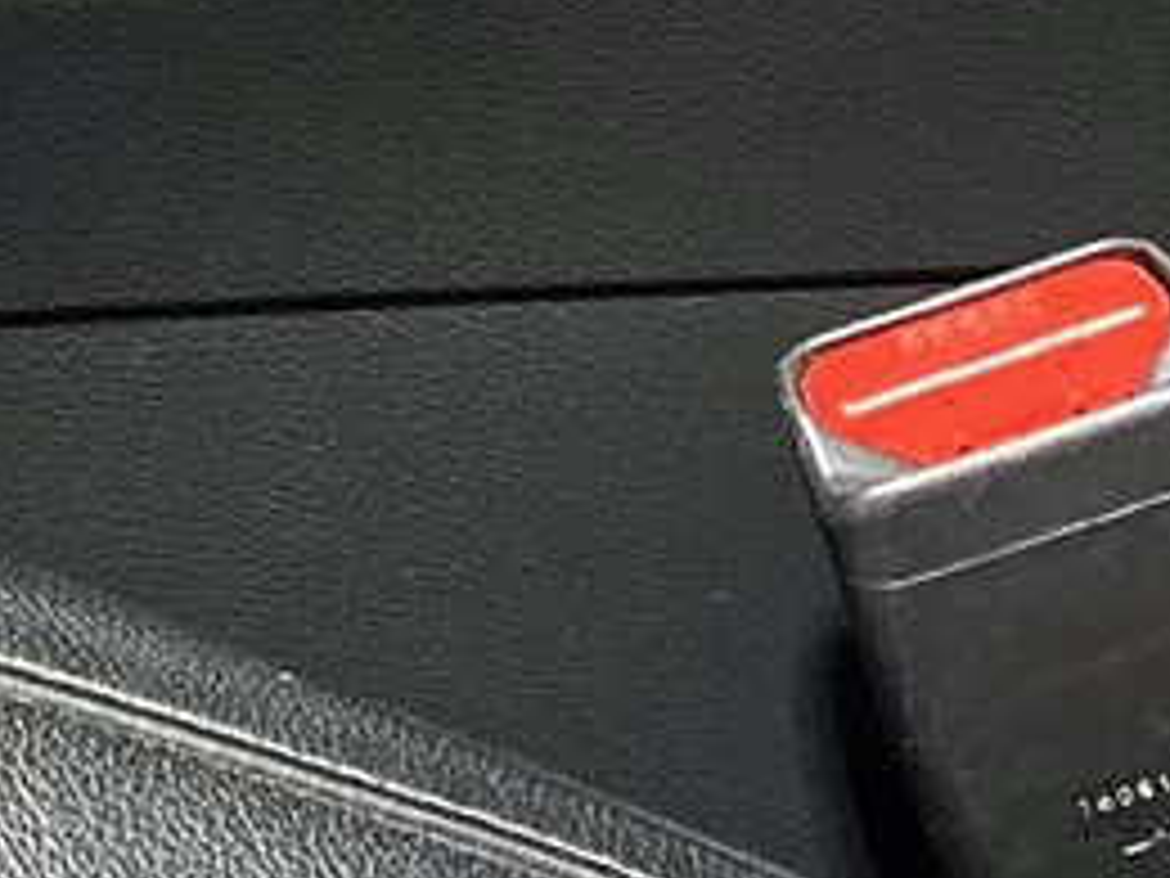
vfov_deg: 9.5
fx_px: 5070
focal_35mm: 150
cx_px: -459
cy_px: -660
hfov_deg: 12.6
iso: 320
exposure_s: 1/50
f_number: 1.8
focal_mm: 4.25
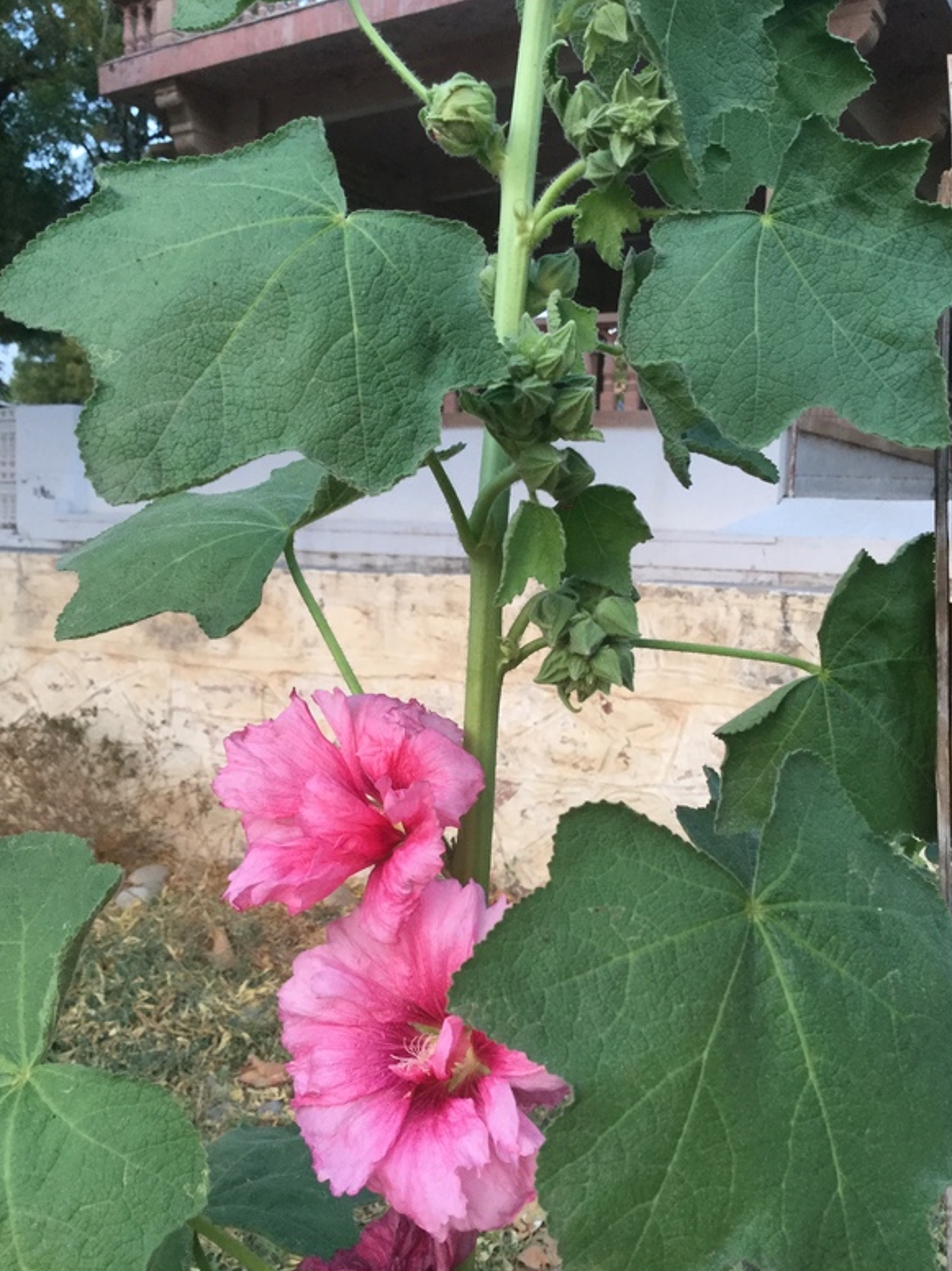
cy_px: 628
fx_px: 1174
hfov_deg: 44.1
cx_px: 478
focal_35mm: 32
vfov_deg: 56.8
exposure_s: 1/33
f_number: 2.4
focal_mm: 3.3
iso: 50
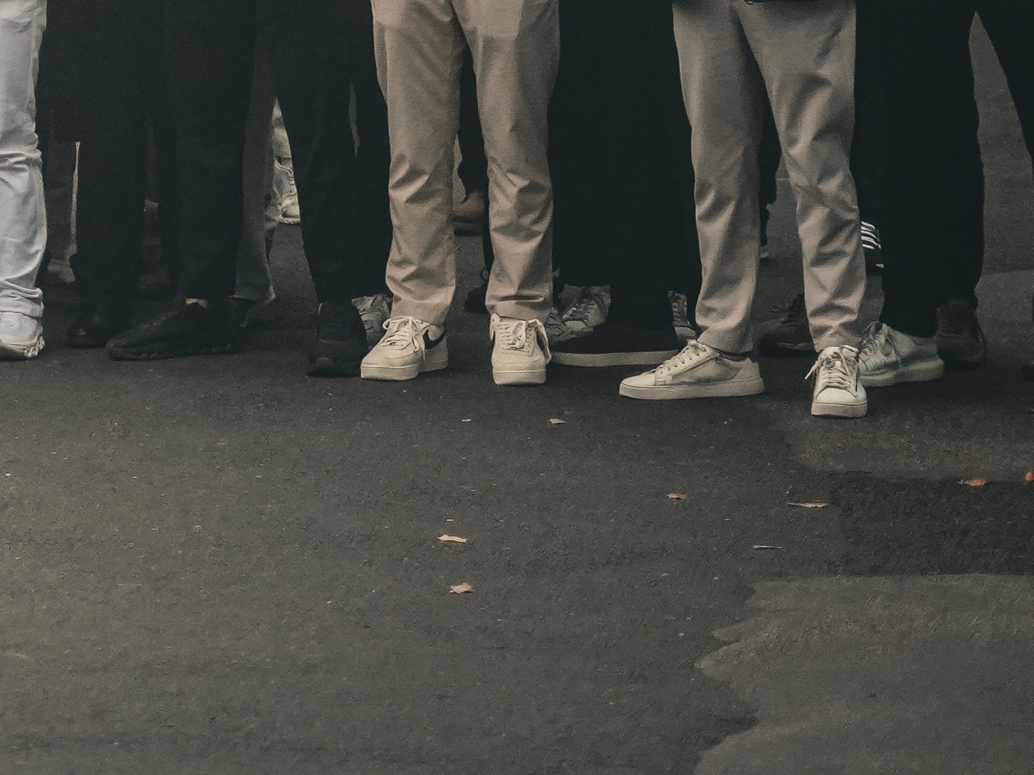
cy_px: -393
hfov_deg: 8.3
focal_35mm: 227
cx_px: -1026
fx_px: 6781
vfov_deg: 6.5
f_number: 2
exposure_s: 1/160
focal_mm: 50
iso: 1600
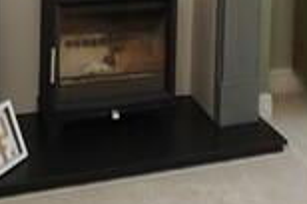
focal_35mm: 80
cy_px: -109
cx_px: 271
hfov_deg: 24.7
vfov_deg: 15.6
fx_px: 681
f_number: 4.5
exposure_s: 1/100
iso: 100
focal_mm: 12
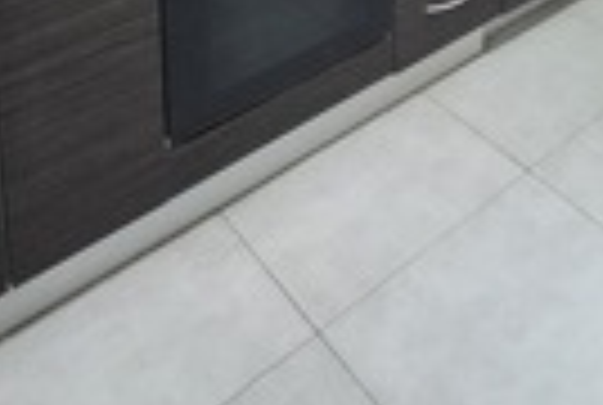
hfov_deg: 41.5
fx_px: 772
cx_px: 448
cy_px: -295
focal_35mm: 46
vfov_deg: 21.3
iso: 1000
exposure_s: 1/50
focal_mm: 2.2
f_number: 1.9
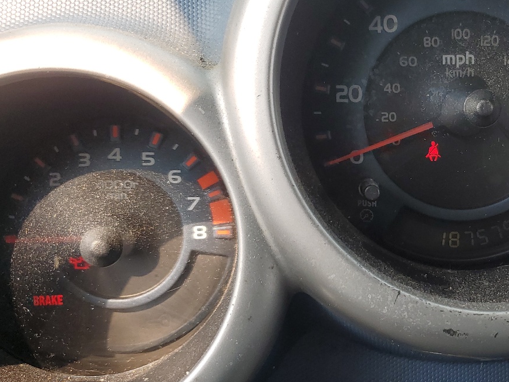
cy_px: 163
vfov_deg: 30.2
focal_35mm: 48
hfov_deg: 37.5
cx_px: 439
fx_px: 706
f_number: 1.5
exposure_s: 1/476
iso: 50
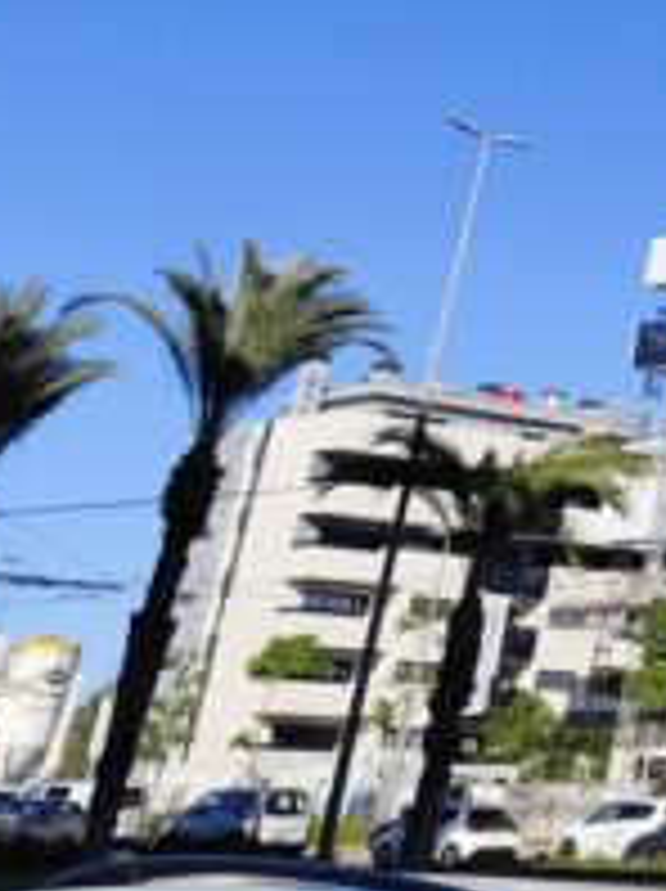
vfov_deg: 21.9
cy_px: -243
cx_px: 1503
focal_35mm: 81
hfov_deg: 13.9
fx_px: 2082
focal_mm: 6.19
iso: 50
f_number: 1.65
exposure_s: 1/1748
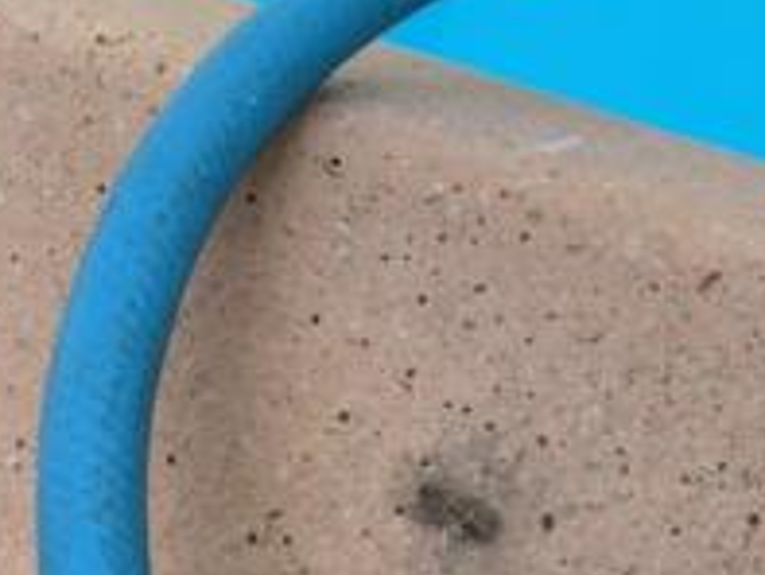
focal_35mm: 66
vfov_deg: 21.5
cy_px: 569
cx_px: 916
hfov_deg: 26.2
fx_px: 1459
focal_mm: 4.25
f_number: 1.8
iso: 25
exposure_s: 1/184
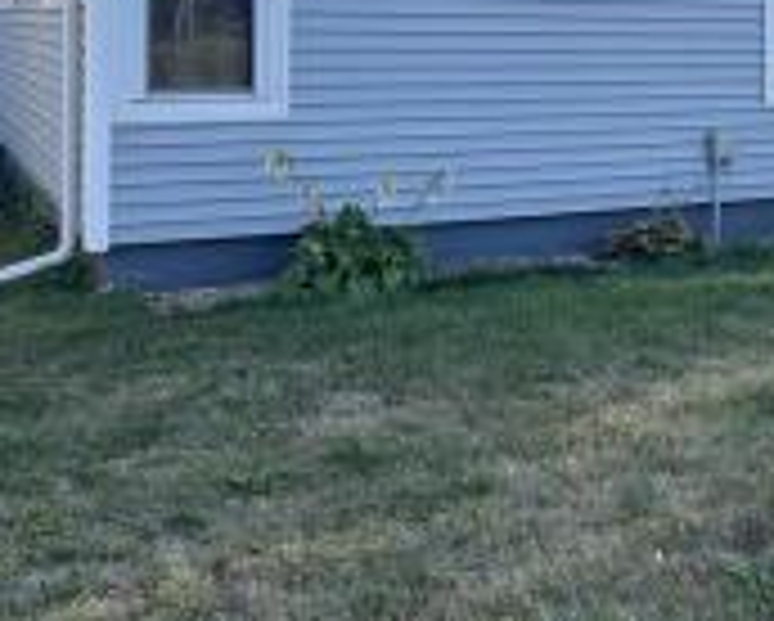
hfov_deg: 29.6
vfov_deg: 24.9
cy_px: 32
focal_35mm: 59
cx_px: 792
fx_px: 1353
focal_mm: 5.1
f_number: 1.6
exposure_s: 1/891
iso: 50
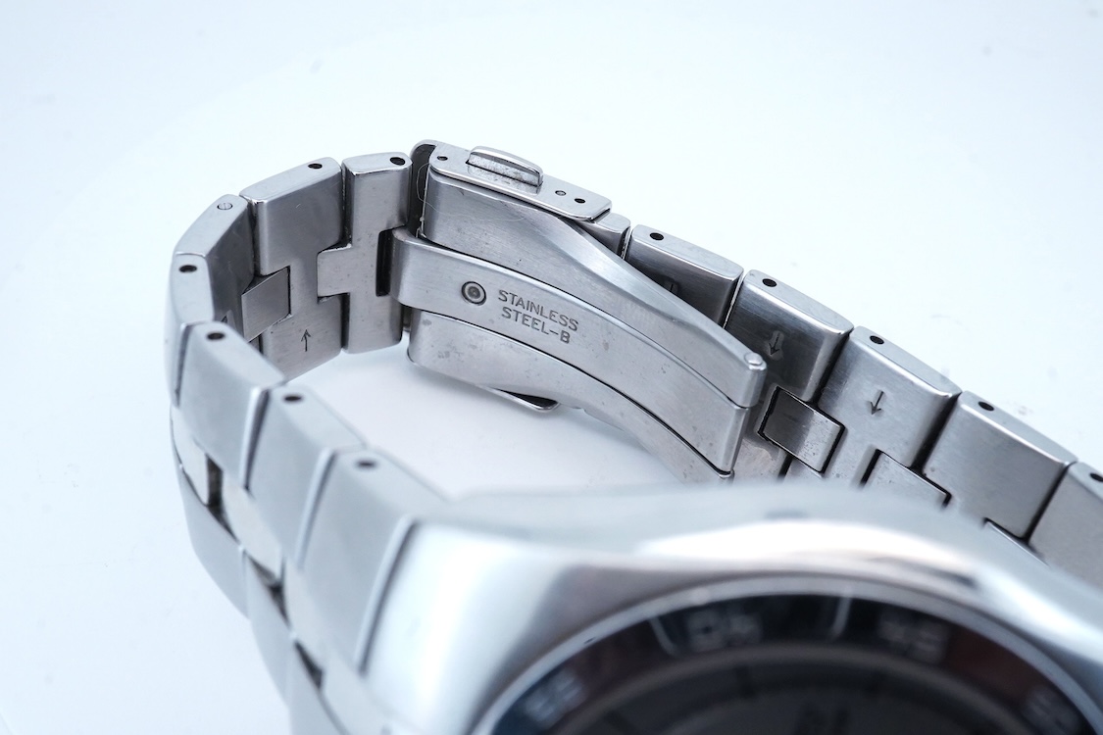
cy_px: 368
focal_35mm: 45
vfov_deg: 29.9
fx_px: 1379
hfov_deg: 43.6
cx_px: 552
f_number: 22
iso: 2500
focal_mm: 30
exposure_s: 1/1600
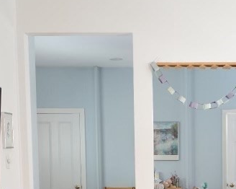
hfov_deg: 24.3
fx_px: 538
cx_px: 197
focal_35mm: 77
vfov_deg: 19.1
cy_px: 210
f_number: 3.5
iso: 500
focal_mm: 18.3
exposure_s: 1/13
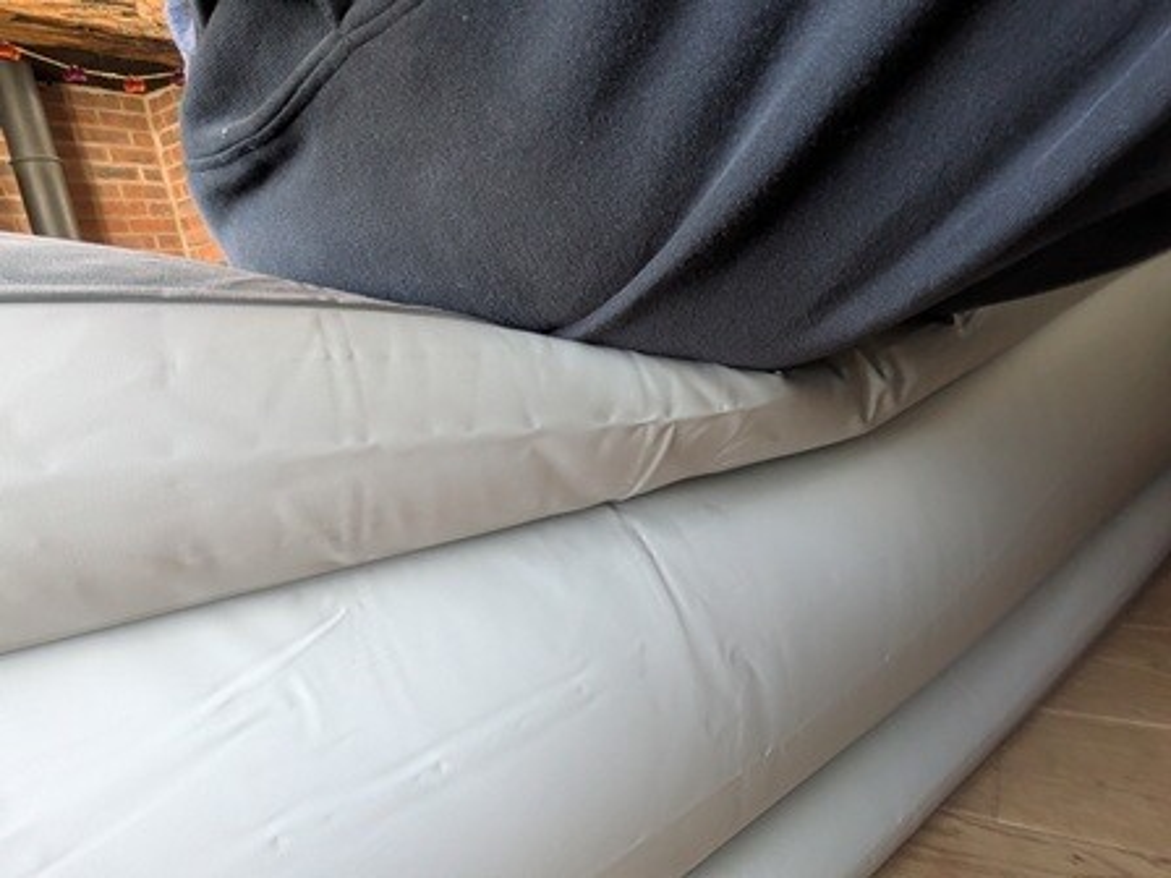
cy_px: 439
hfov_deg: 79.0
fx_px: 710
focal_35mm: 21
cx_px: 586
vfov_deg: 63.4
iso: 278
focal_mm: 2.74
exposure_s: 1/50
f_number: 2.2
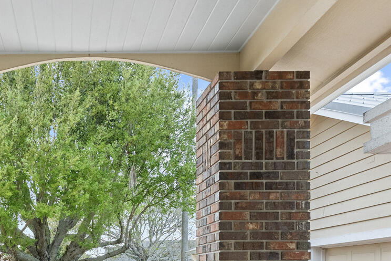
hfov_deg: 39.5
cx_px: 56
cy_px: 290
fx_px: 511
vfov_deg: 26.3
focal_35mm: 47
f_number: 7.1
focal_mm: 14
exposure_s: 1/15
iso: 500
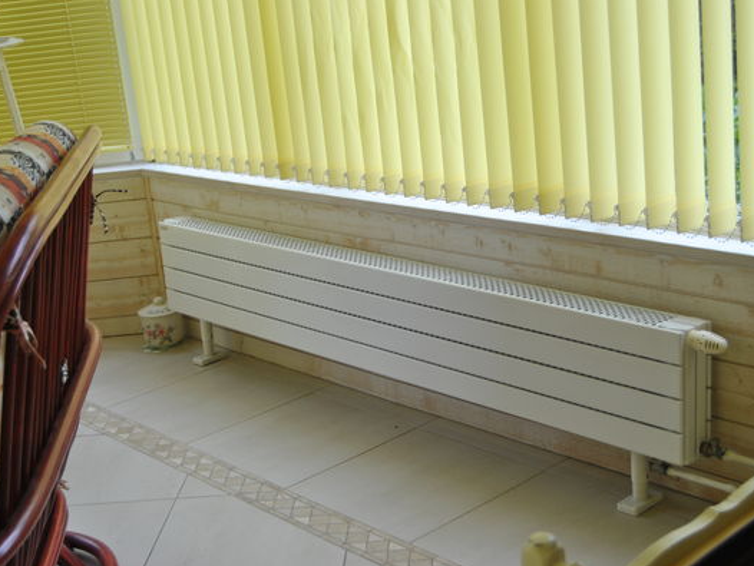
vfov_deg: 26.1
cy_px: 285
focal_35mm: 56
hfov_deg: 34.3
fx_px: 1220
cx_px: 341
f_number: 4.5
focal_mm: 34
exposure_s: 1/80
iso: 200
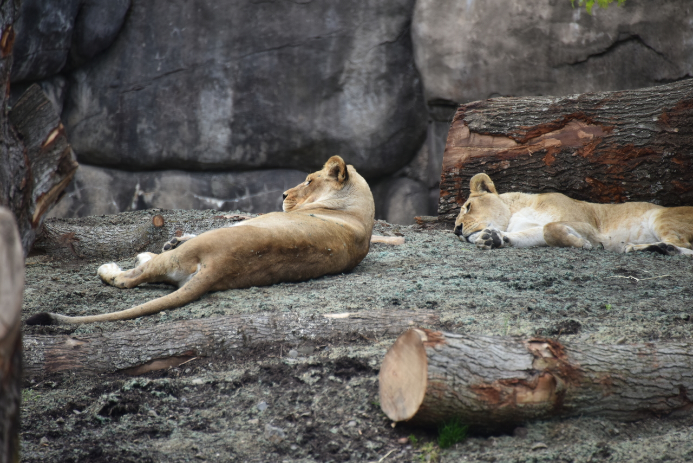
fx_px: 5776
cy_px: 232
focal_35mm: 300
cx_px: 346
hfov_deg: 6.9
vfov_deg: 4.6
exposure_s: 1/640
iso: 560
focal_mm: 300
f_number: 5.6
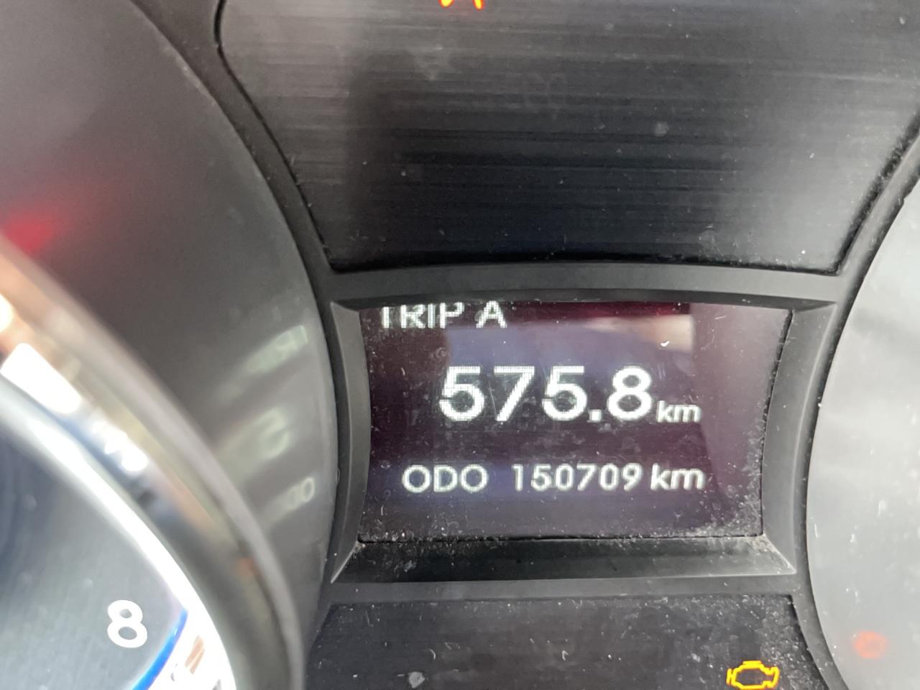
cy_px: 345
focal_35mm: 26
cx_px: 460
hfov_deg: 67.3
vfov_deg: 53.1
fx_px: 691
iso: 500
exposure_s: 1/72
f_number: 1.6
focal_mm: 4.2
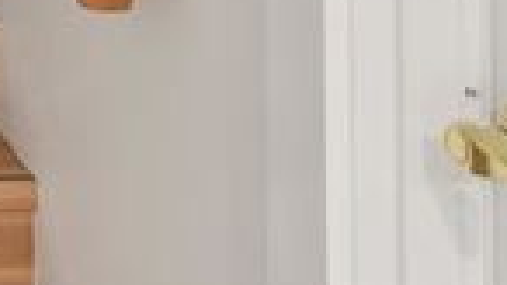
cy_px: -238
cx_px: -245
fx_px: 1021
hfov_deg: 22.9
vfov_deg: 14.0
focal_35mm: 76
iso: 100
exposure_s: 1/2.5
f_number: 7.1
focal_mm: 10
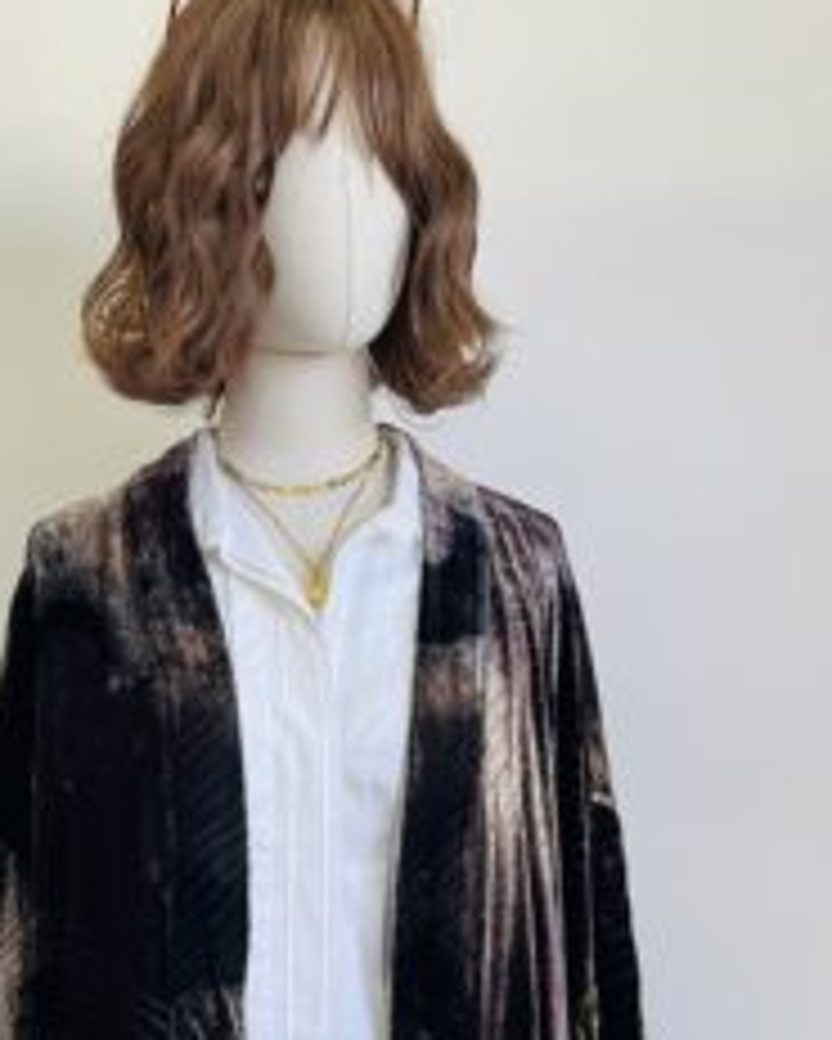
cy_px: 810
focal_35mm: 44
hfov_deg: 34.0
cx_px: 301
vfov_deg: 40.5
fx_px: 1353
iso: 200
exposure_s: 1/60
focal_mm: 5.1
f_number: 1.6
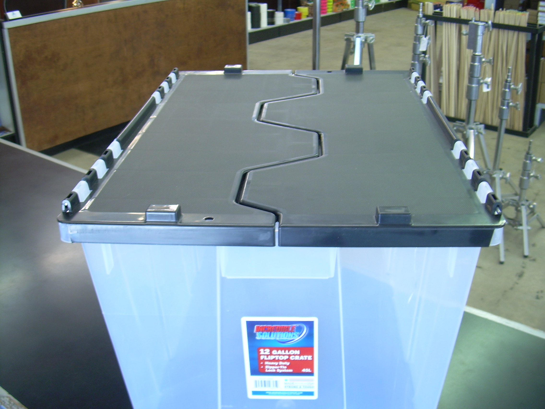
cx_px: 272
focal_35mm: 38
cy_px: 204
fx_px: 598
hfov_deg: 49.0
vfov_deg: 37.7
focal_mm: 6.3
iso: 50
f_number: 2.8
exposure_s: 1/10.4
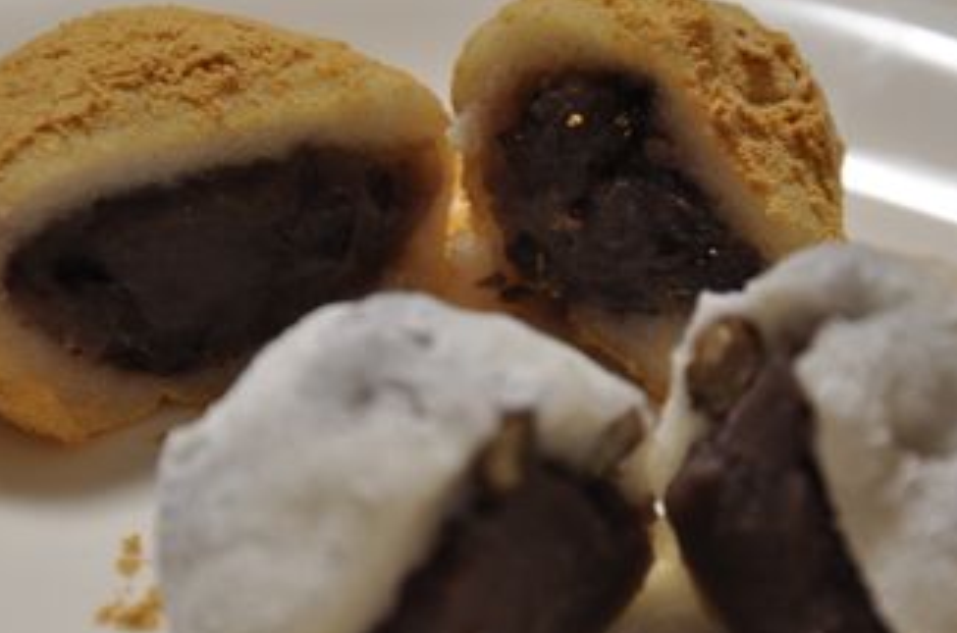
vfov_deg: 6.6
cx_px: 536
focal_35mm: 208
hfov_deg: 9.9
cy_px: 389
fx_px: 5516
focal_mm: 90
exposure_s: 1/13
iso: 400
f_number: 5.6
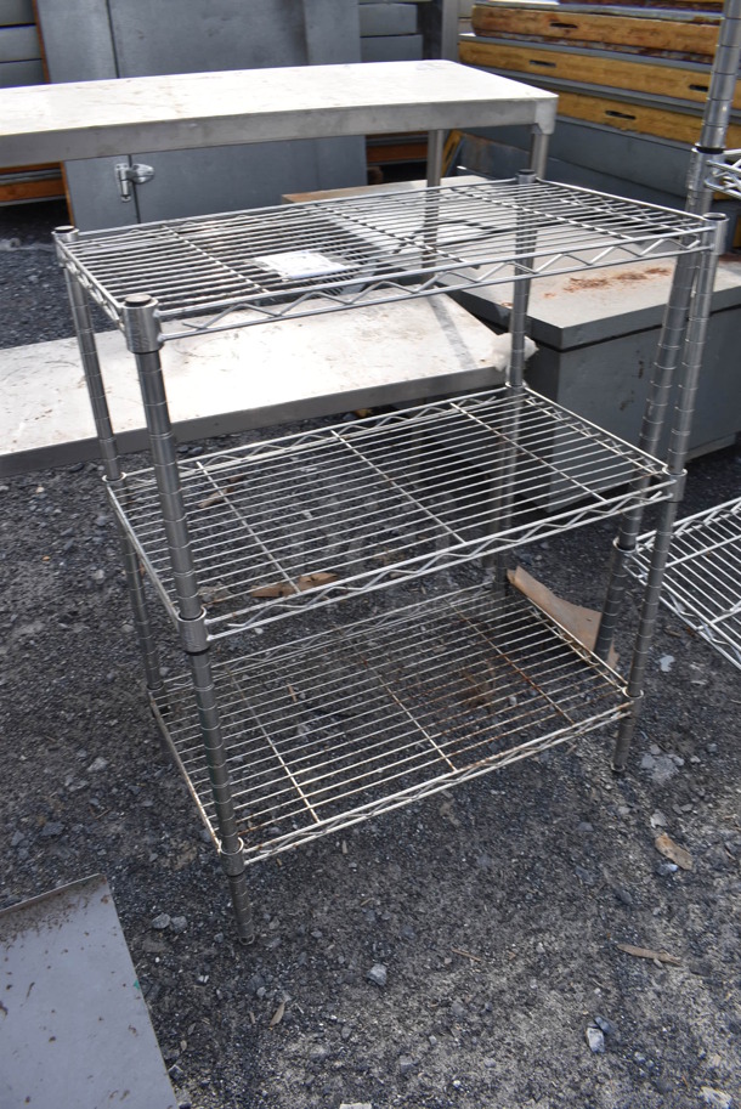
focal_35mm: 27
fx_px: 832
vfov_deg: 67.3
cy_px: 554
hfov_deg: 48.0
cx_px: 370
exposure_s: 1/250
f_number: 8
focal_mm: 18
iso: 160
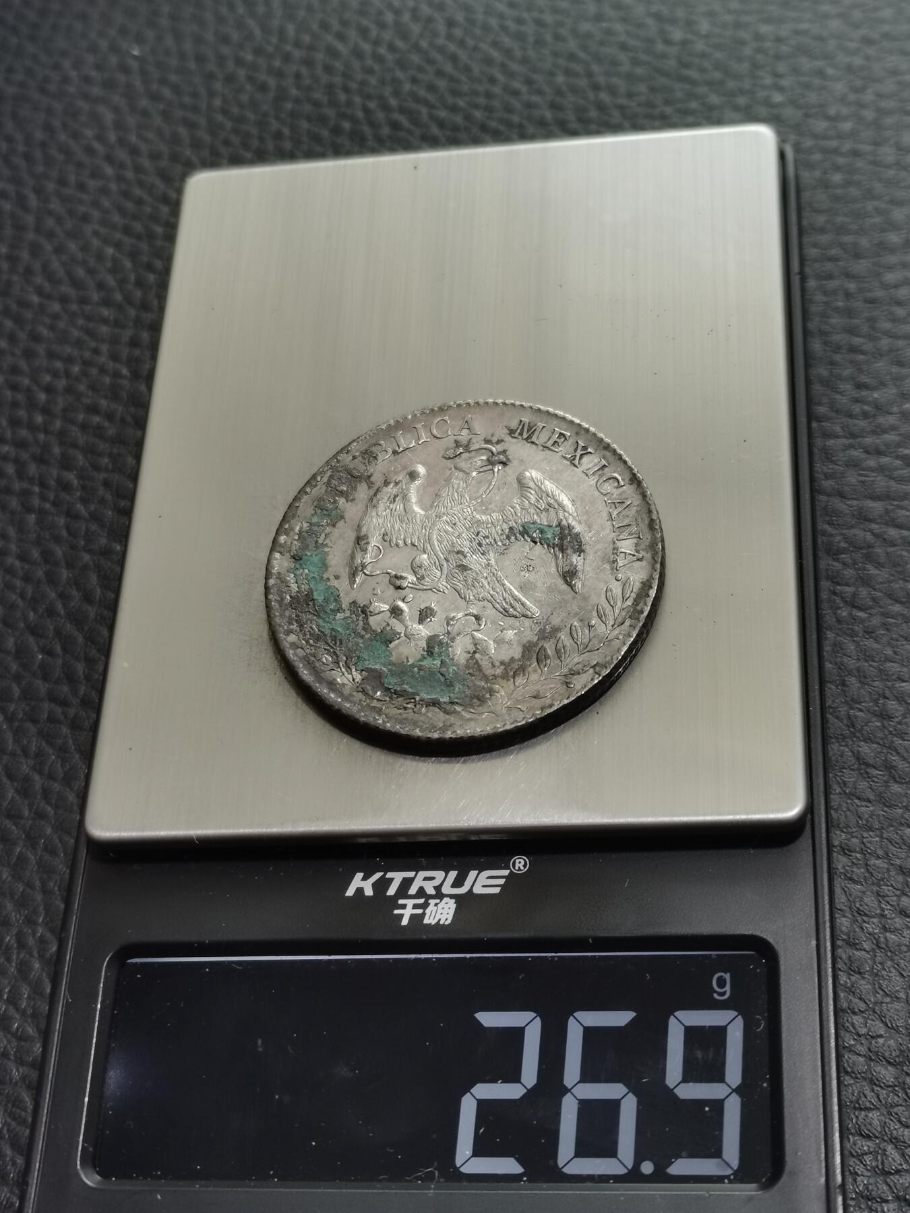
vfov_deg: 34.9
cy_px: 606
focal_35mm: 55
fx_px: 1928
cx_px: 455
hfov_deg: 26.6
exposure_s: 1/120
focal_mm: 5.58
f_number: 1.8
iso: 64
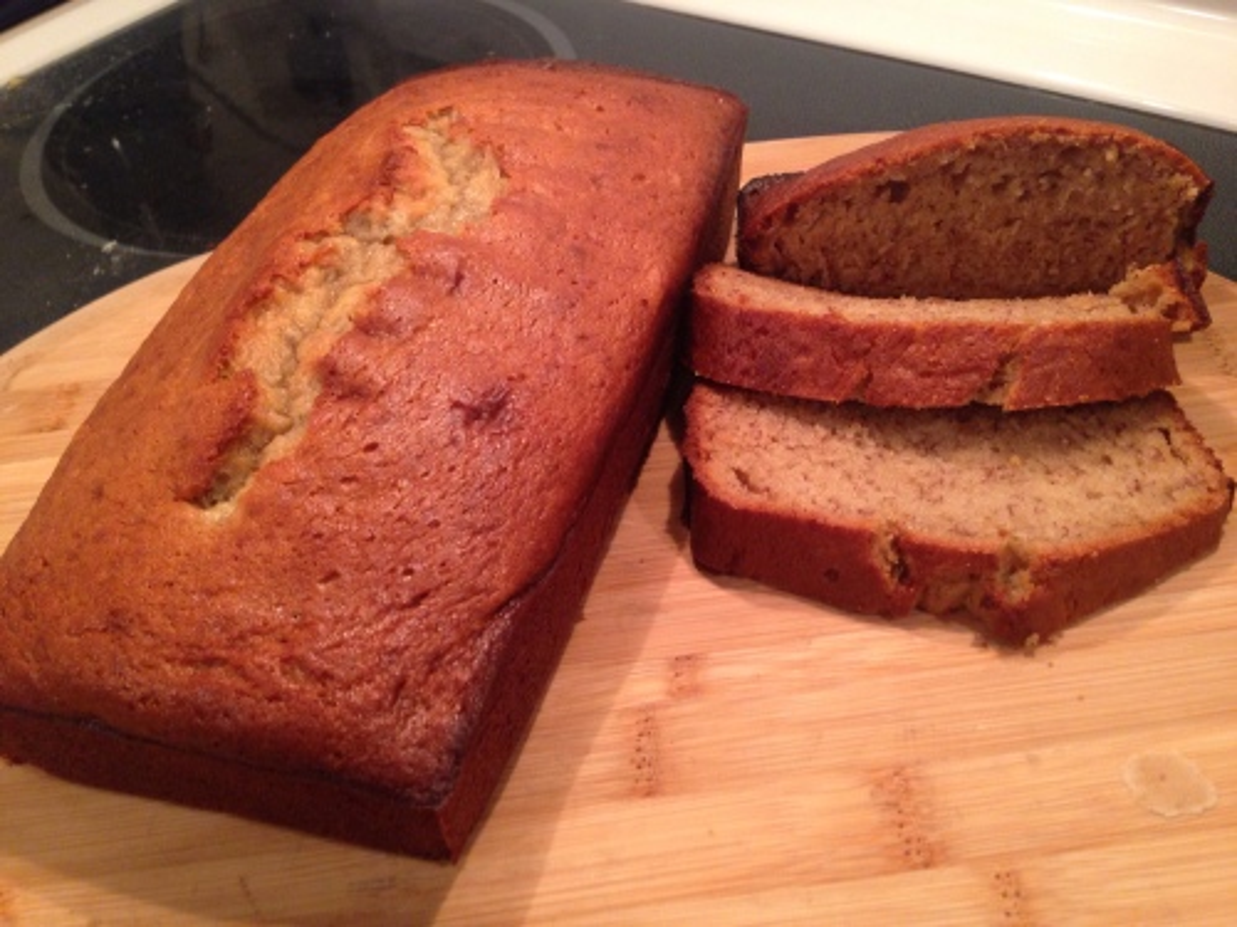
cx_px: 618
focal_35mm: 33
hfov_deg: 55.4
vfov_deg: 42.9
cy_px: 464
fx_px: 1179
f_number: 2.4
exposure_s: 1/20
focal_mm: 4.12
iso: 200
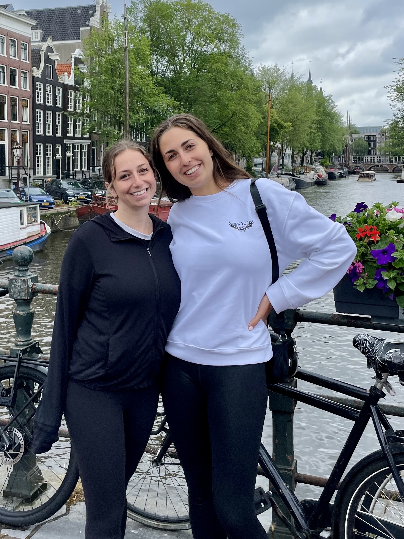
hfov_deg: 33.4
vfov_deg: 43.5
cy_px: 201
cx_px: 141
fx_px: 669
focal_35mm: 43
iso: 32
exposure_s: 1/875
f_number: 1.6
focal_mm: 4.2
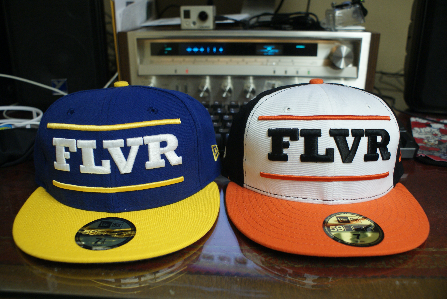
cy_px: 150
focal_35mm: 30
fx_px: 373
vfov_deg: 43.7
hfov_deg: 61.9
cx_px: 224
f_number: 4
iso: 400
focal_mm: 20
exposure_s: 1/8
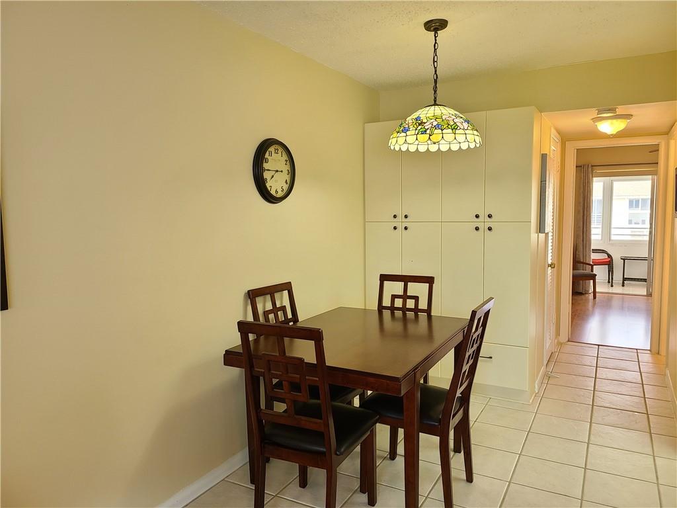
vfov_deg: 53.1
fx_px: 508
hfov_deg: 67.3
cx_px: 338
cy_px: 254
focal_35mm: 26
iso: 125
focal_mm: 5.4
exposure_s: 1/59
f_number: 1.8
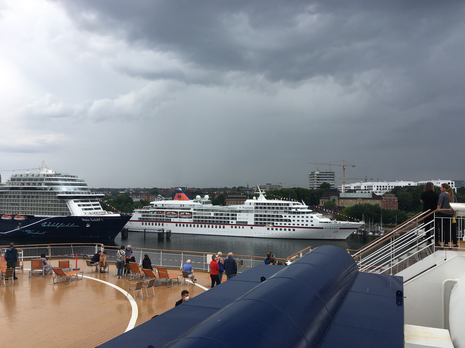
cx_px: 232
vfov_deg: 48.2
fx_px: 390
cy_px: 174
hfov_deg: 61.7
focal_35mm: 29
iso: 25
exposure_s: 1/1083
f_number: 2.2
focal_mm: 4.15
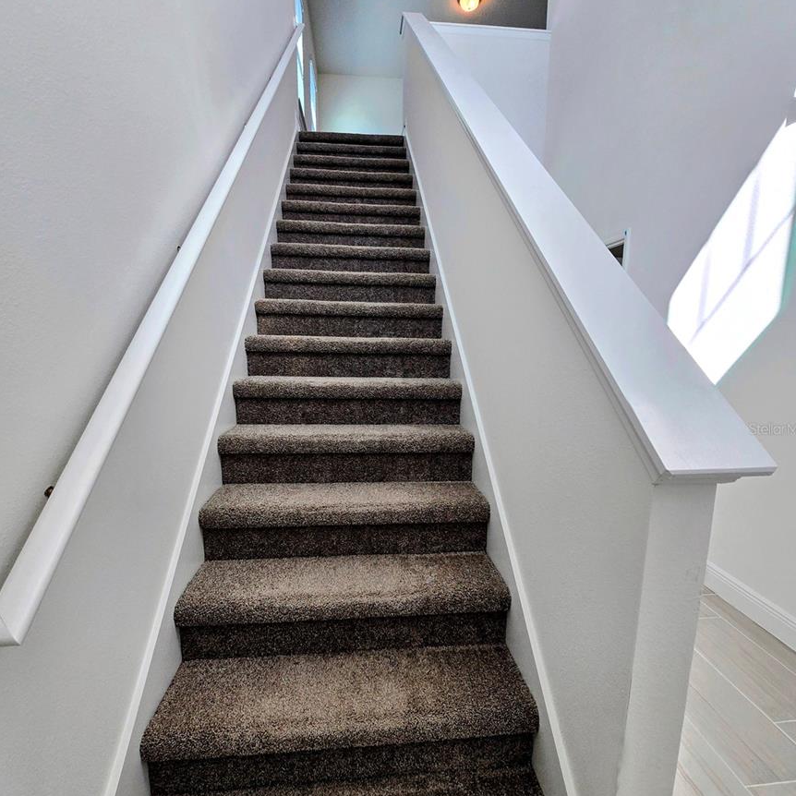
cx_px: 399
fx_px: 416
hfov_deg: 87.4
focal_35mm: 16
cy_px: 428
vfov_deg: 87.3
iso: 50
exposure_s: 1/167
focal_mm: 2.2
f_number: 2.2
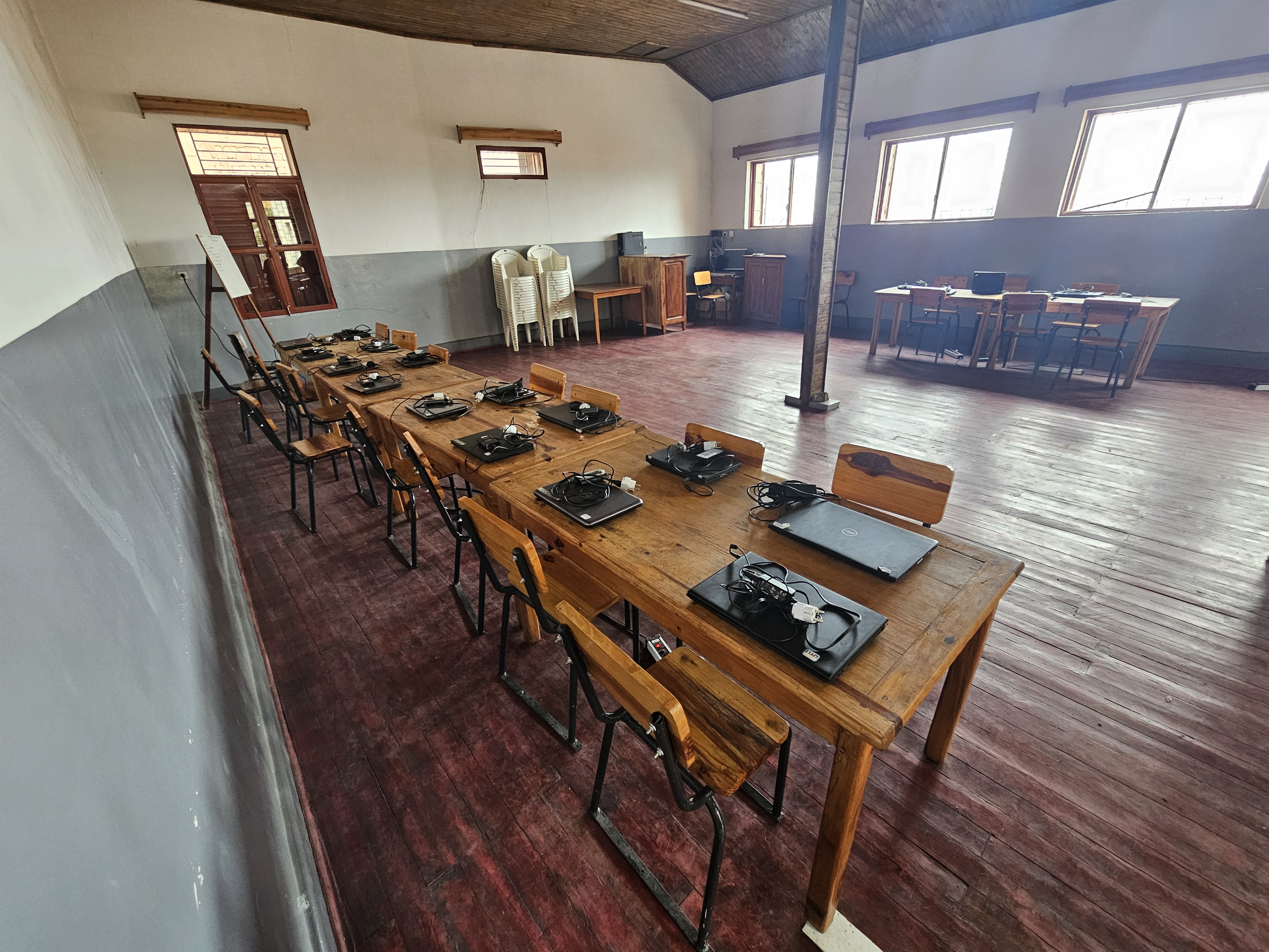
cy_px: 476
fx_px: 477
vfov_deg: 89.9
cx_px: 634
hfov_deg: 106.2
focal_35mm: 13
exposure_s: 1/77
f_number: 2.2
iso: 250
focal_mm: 2.2
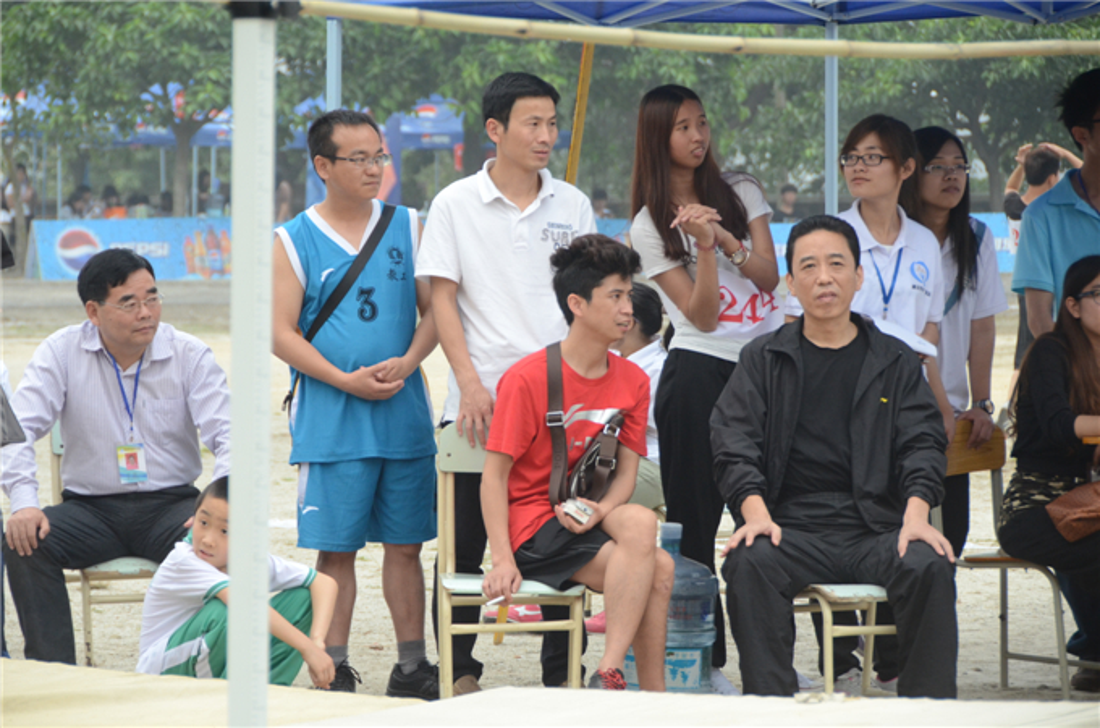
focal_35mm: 158
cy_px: 364
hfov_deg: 13.1
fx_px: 4801
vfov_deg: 8.7
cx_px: 550
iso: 900
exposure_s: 1/640
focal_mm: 105
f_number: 5.3
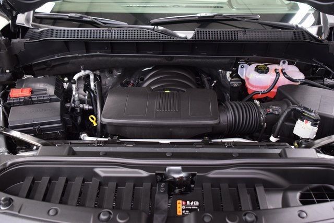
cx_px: 167
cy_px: 112
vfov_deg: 36.9
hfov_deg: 53.1
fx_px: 334
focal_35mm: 36
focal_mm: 24
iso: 1600
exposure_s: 1/50
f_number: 2.8
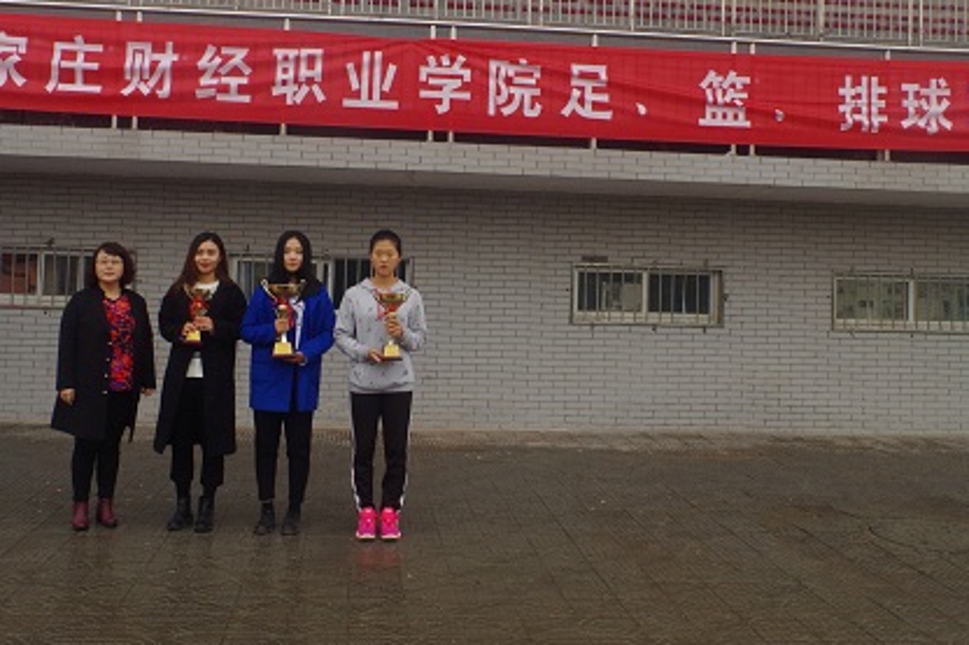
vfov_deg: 36.6
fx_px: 969
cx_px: 436
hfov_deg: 53.1
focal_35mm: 36
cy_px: 229
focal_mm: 18
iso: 800
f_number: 11
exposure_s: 1/100
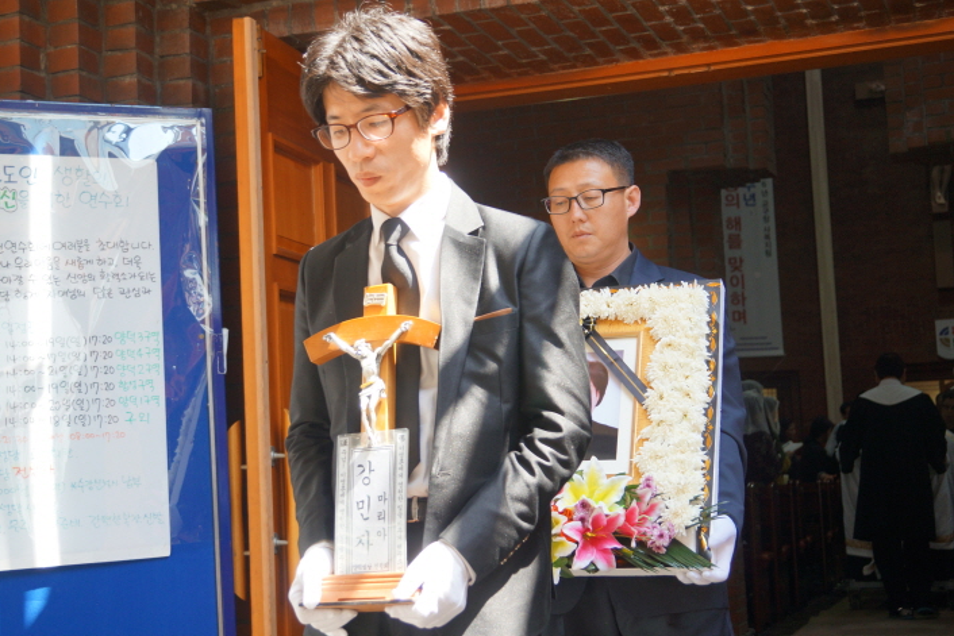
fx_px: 1458
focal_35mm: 55
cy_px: 320
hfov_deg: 36.2
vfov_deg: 24.6
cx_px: 485
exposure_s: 1/160
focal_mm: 36
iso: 400
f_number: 4.5
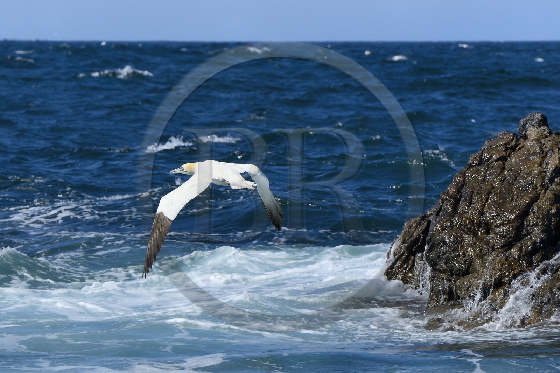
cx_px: 280
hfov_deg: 10.3
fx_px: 3110
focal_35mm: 200
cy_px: 186
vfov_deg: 6.9
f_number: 11
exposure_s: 1/1600
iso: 400
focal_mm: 200
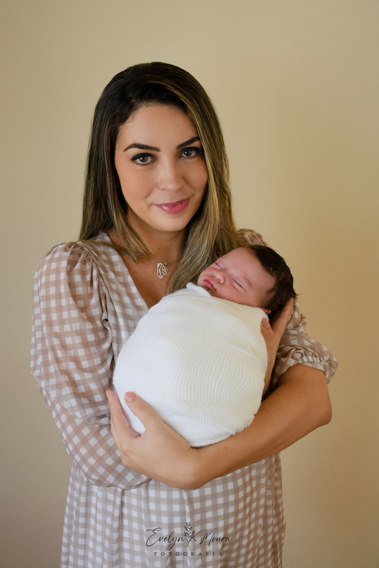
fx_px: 568
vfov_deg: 53.1
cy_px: 284
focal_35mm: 36
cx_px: 190
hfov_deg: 36.9
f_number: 4
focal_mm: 24
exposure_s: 1/200
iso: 500
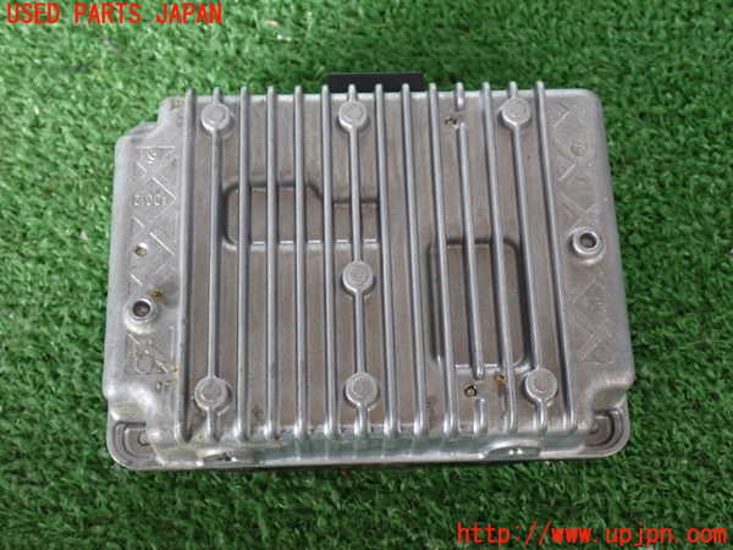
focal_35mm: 50
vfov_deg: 29.1
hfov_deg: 38.2
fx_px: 1059
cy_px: 275
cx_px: 366
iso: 400
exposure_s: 1/50
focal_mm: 9.01
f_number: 3.2
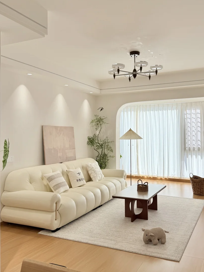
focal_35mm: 32
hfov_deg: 44.0
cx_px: 118
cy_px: 130
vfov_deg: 56.8
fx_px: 251
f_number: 1.78
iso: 100
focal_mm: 6.76
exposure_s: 1/722
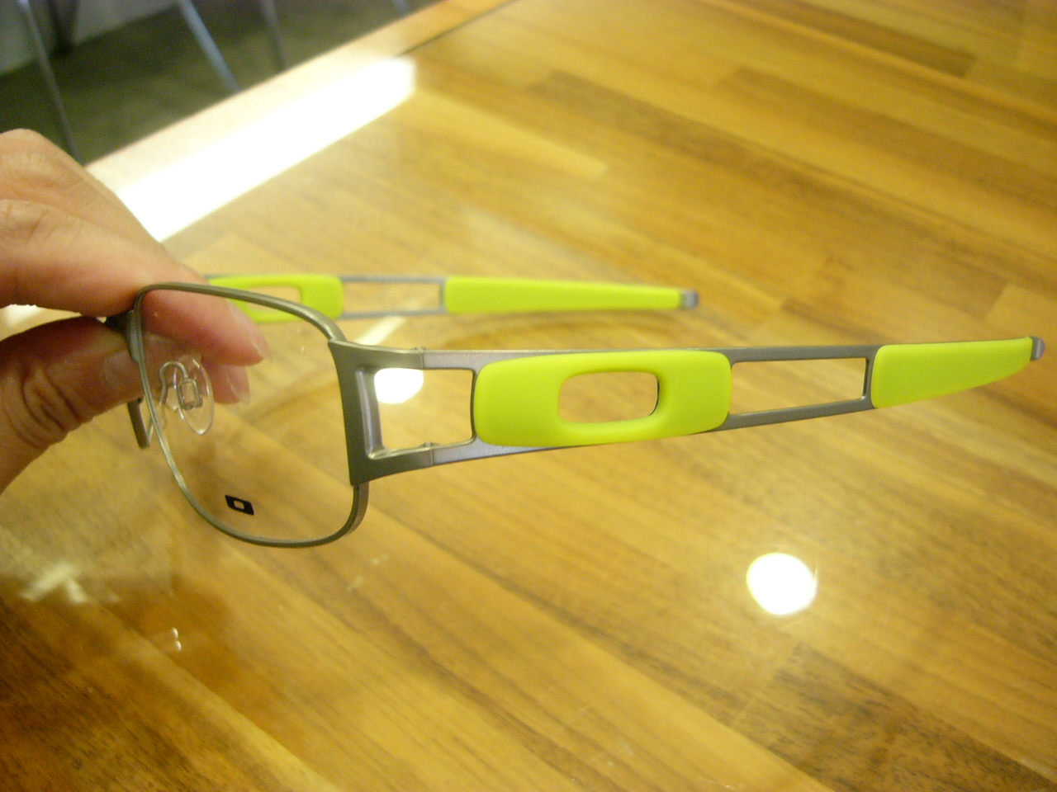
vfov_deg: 40.7
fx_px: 1069
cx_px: 528
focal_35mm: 35
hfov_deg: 52.6
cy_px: 396
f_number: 2.8
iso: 200
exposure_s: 1/15
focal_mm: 5.8
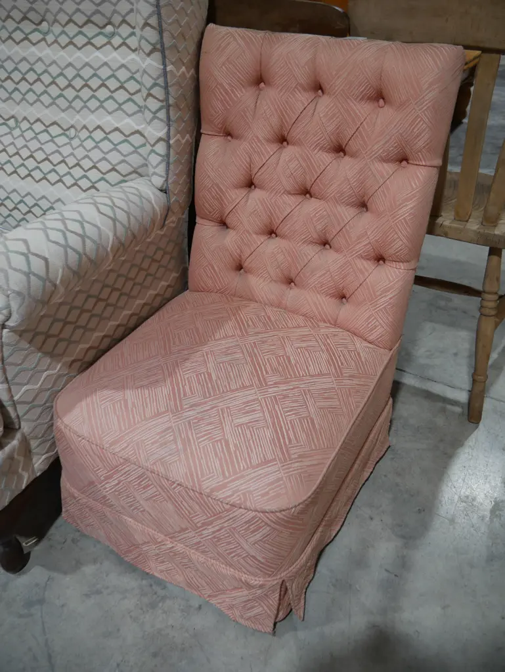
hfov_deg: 49.8
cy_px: 336
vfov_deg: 63.4
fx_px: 544
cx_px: 252
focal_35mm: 28
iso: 200
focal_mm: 14
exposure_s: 1/80
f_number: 3.5
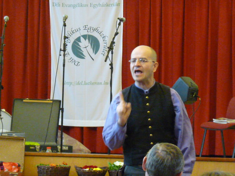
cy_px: 88
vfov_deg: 7.9
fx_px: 1276
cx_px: 118
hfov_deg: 10.5
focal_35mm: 188
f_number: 3.6
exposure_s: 1/25
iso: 800
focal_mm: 19.4
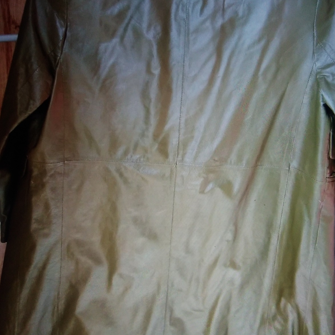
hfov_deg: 47.2
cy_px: 149
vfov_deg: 47.1
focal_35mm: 35
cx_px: 171
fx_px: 383
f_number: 2.4
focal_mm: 2.39
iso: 118
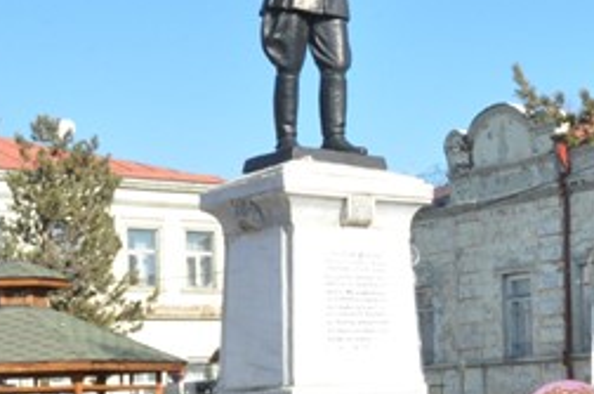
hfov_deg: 20.4
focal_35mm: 93
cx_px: 728
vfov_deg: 14.6
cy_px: 269
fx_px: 1532
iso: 1250
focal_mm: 24
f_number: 25
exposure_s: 1/200
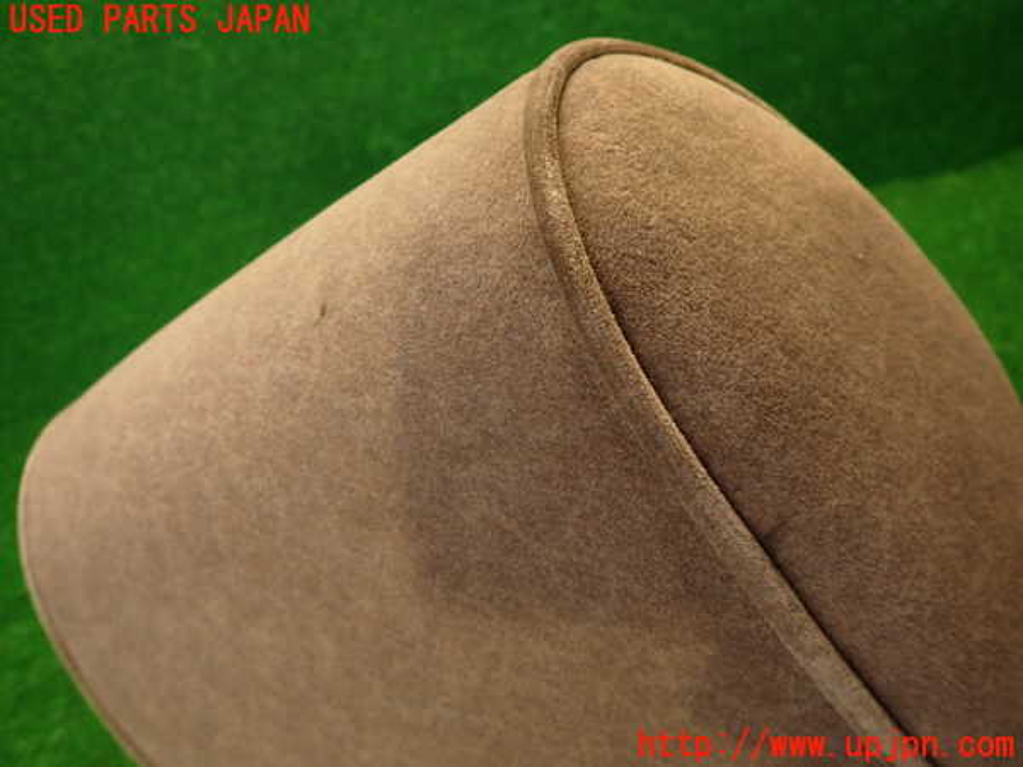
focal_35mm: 25
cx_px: 512
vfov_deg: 54.9
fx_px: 739
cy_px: 384
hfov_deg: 69.4
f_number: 2
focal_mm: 4.5
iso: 200
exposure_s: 1/30
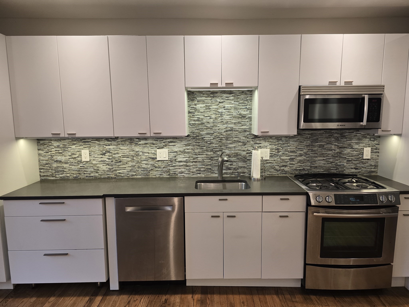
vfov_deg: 58.9
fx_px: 272
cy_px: 154
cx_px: 204
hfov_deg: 73.9
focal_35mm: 23
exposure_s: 1/60
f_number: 1.7
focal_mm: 6.3
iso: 125
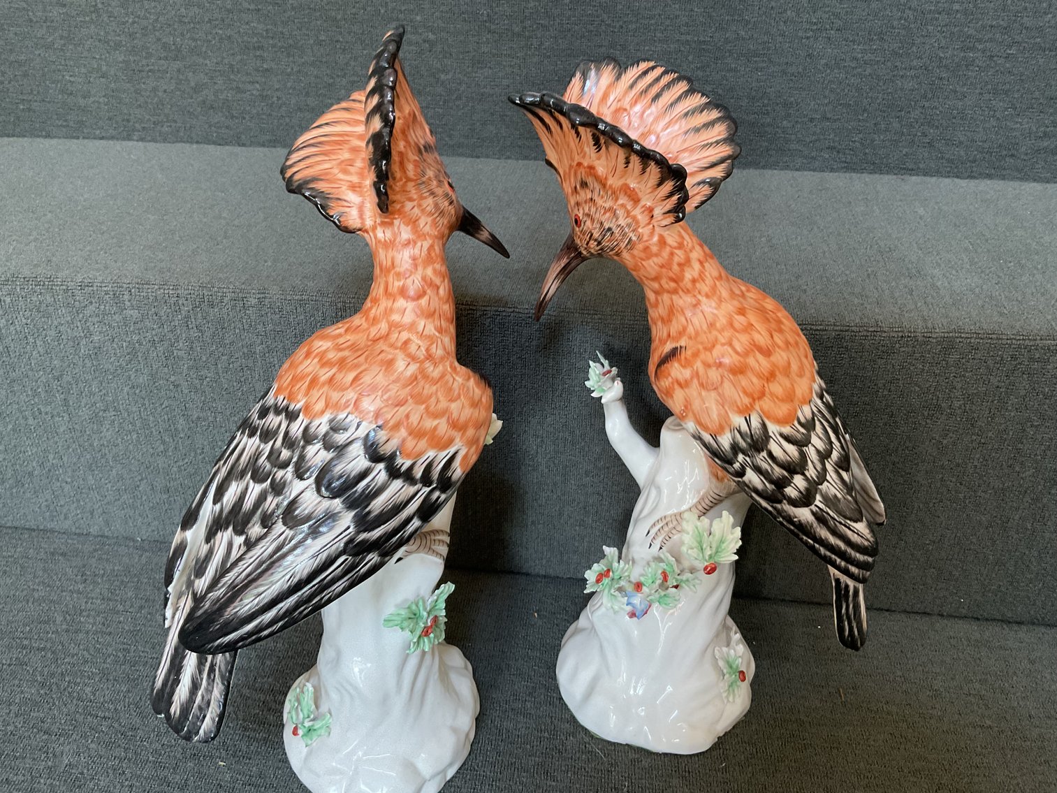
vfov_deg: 48.2
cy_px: 396
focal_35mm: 29
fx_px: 886
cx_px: 528
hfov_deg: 61.7
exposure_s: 1/60
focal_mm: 3
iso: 200
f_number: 1.8
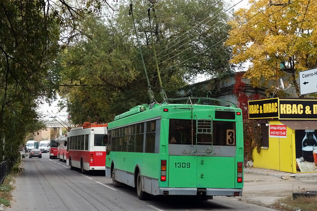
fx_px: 475
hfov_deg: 36.9
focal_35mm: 54
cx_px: 158
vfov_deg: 25.1
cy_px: 106
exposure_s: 1/500
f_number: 3.5
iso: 400
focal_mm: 20.19
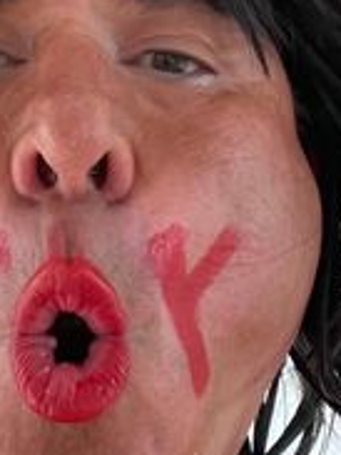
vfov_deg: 30.7
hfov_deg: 23.0
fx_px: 828
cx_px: 75
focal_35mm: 63
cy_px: 214
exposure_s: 1/35
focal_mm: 2.71
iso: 400
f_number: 2.2
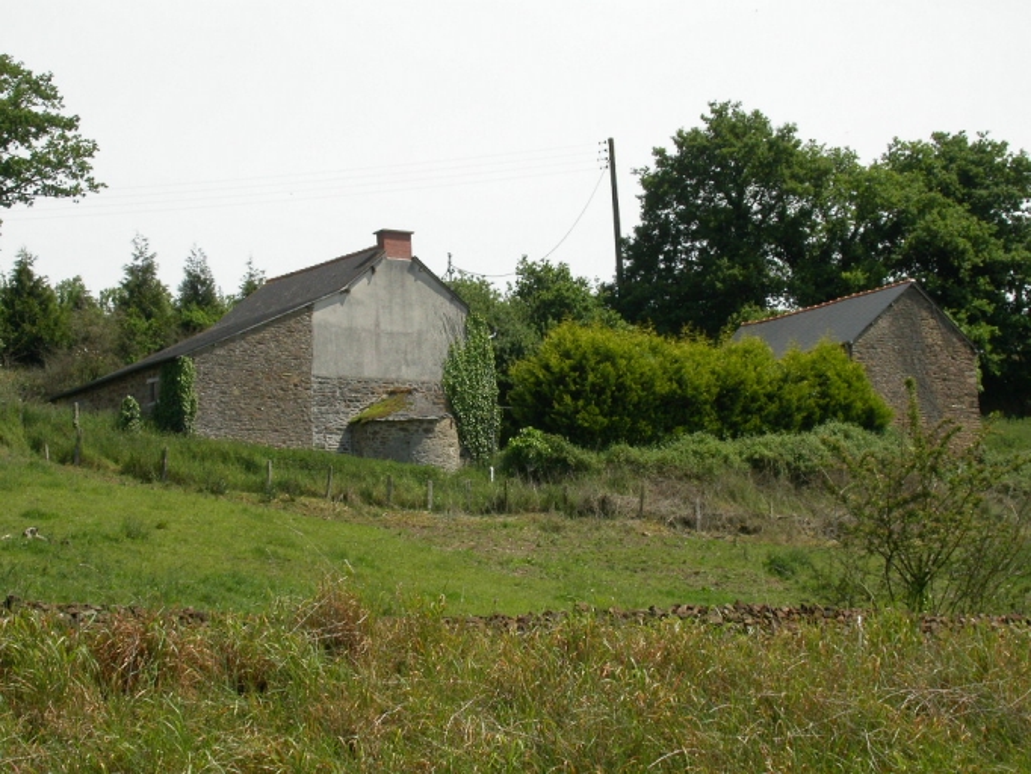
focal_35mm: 109
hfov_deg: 18.0
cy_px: 387
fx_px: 3248
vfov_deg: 13.6
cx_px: 516
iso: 100
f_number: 6.6
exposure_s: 1/432
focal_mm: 22.6
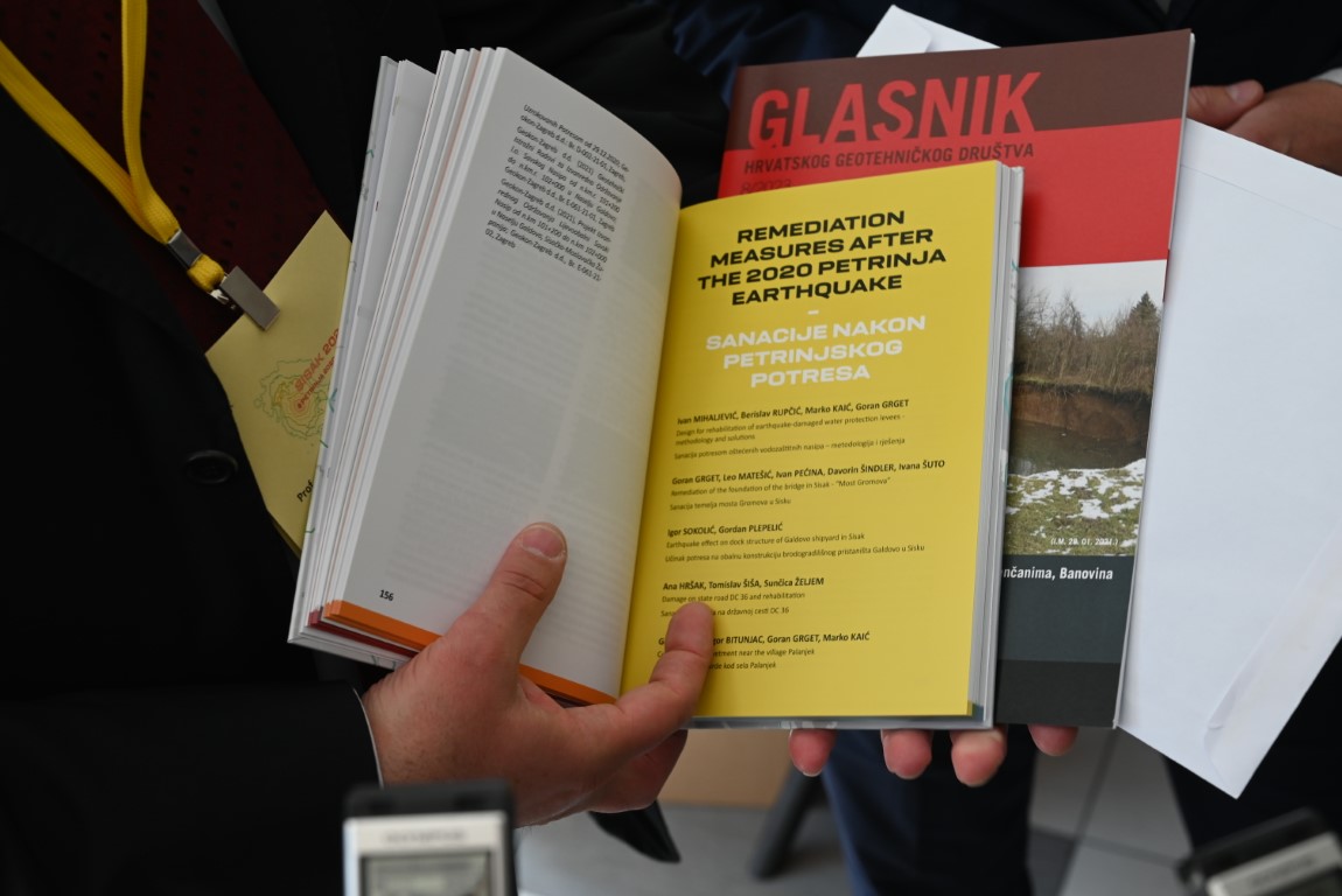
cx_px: 671
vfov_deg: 27.0
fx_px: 1865
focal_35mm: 50
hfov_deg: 39.6
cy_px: 448
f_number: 6.3
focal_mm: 50
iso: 640
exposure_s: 1/160
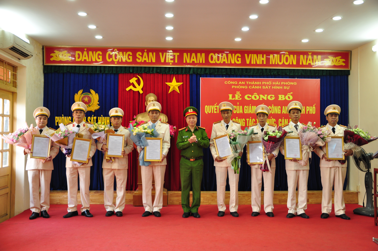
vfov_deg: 36.8
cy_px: 126
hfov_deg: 53.2
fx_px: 378
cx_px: 189
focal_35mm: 36
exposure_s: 1/30
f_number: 4
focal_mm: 24
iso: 400
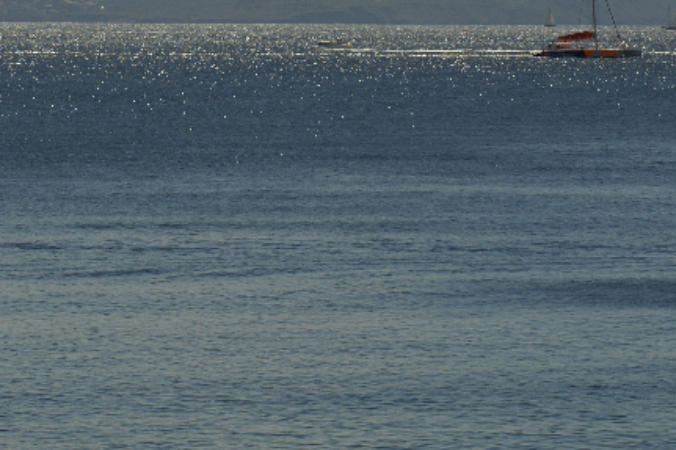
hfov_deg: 6.8
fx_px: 5691
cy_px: 49
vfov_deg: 4.5
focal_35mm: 303
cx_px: 166
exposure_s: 1/320
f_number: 11
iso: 100
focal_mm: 85
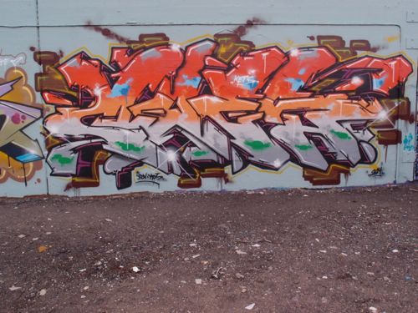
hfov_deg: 63.4
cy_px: 156
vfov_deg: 49.7
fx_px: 338
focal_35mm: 28
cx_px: 209
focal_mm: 6
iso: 250
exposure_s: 1/25
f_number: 8
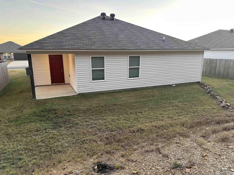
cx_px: 117
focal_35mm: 24
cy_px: 88
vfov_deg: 56.8
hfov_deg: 71.6
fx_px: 162
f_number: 1.78
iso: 160
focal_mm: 6.86
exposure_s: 1/60
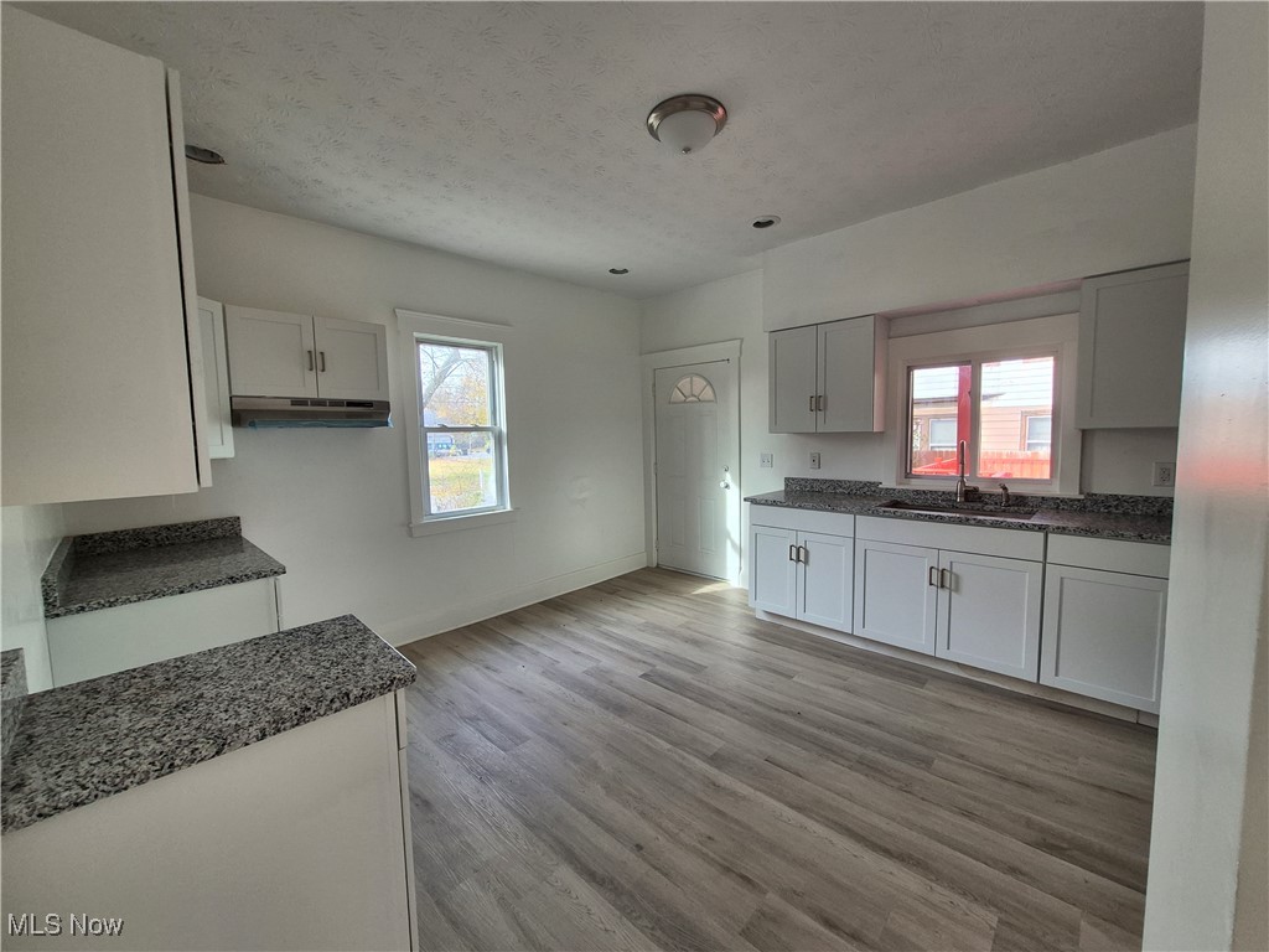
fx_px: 477
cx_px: 634
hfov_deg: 106.2
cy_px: 476
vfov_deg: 89.9
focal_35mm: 13
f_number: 2.2
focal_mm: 1.74
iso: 64
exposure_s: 1/60
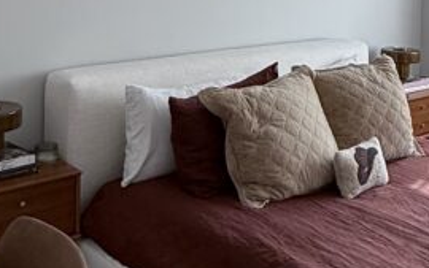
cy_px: -24
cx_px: 259
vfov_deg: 26.9
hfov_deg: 45.0
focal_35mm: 44
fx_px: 515
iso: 64
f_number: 2.2
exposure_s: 1/152
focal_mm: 2.22
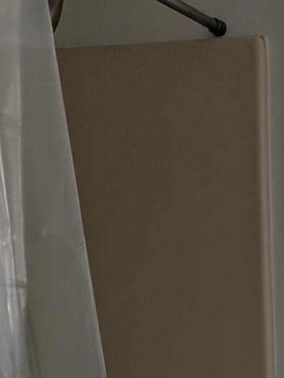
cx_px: 379
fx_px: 765
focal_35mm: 70
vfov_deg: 26.1
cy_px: 392
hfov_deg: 19.3
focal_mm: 6.9
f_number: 1.68
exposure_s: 1/178
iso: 25
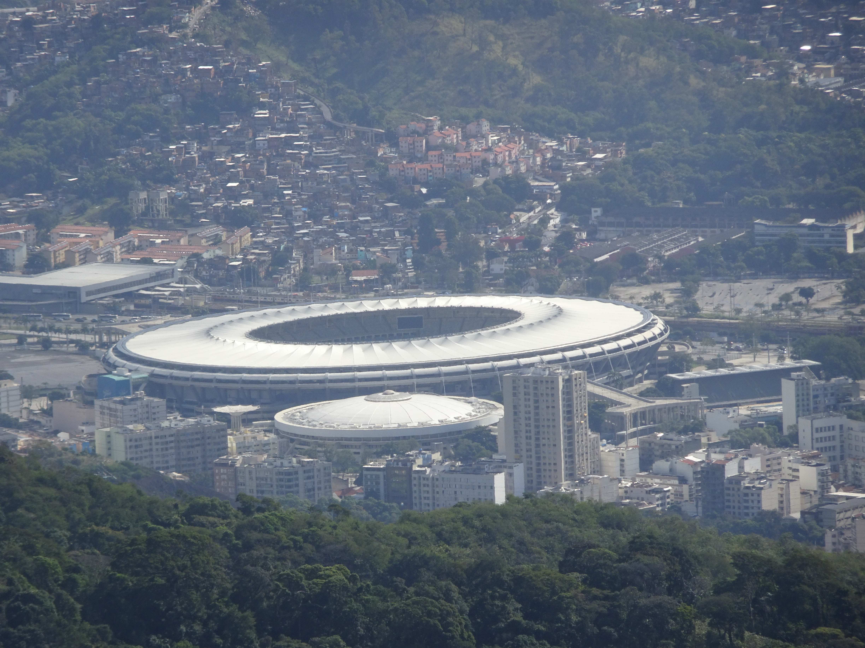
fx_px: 8346
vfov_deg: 4.5
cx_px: 432
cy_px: 324
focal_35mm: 334
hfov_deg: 5.9
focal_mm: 57.05
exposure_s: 1/400
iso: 80
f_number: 6.3
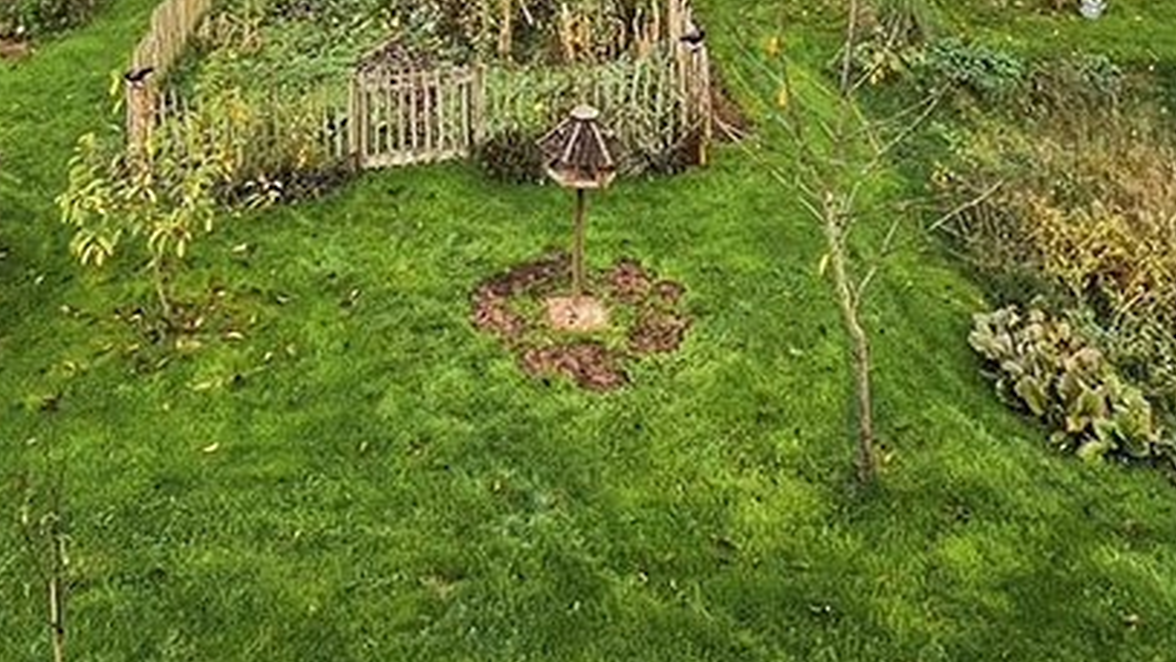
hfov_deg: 23.7
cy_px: -120
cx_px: 566
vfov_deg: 13.1
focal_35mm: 90
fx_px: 2807
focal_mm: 35
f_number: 4
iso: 1000
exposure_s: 1/160
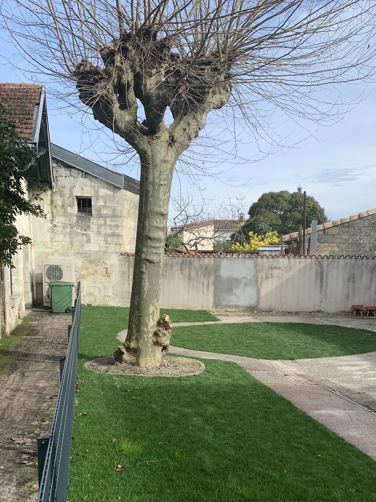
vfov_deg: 46.4
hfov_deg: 36.8
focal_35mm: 39
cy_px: 366
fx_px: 565
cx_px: 201
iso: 25
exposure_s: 1/1205
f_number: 1.8
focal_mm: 4.25
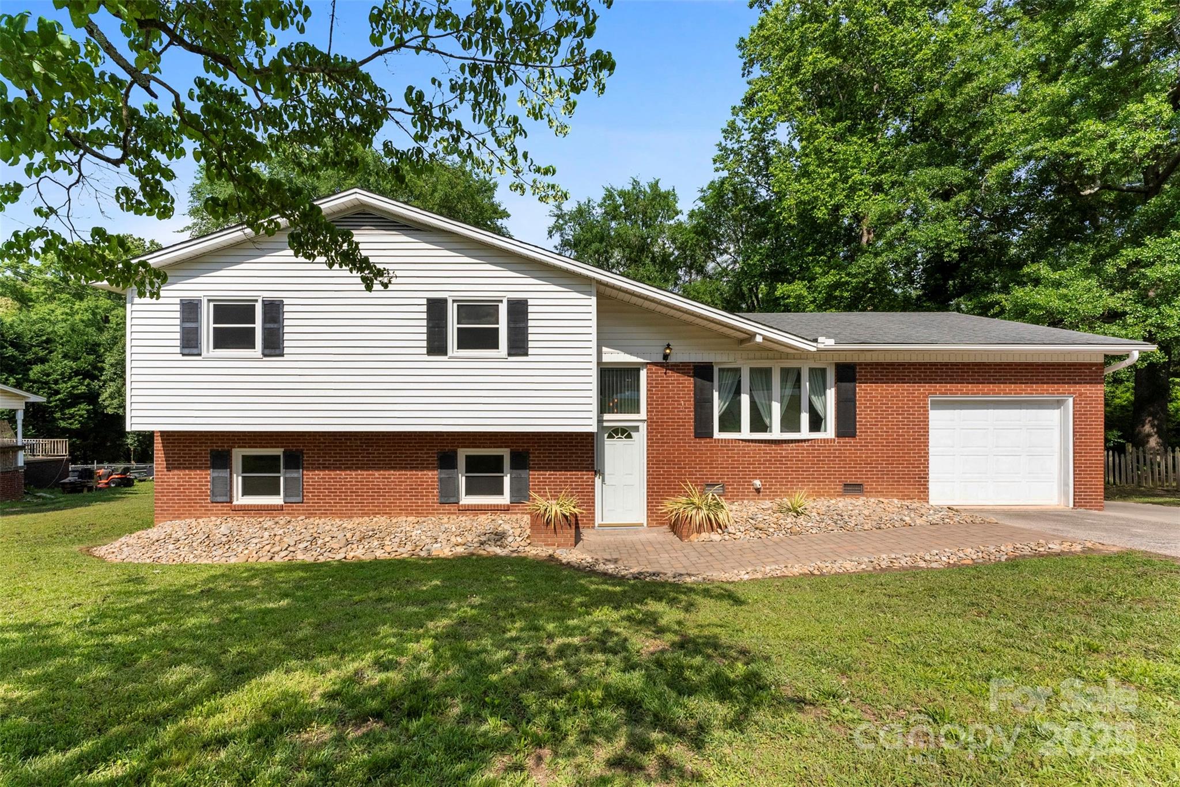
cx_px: 590
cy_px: 394
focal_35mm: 14
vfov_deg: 81.3
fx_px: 459
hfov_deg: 104.2
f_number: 8
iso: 1600
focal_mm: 14
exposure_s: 1/4000
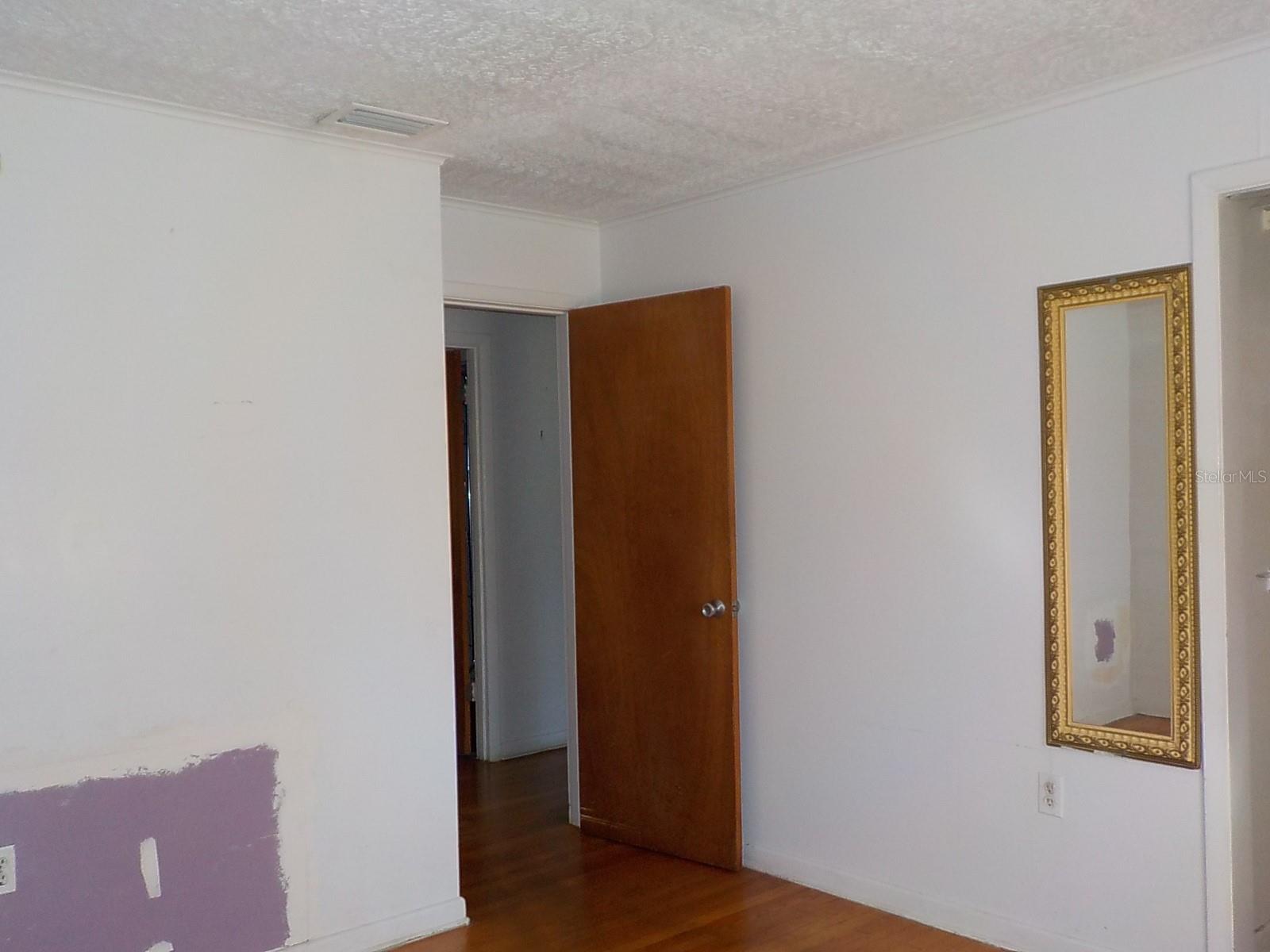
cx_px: 635
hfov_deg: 60.0
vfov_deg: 46.8
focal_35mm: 30
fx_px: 1101
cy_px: 476
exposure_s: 1/30
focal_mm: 4.1
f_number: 3.3
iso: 200
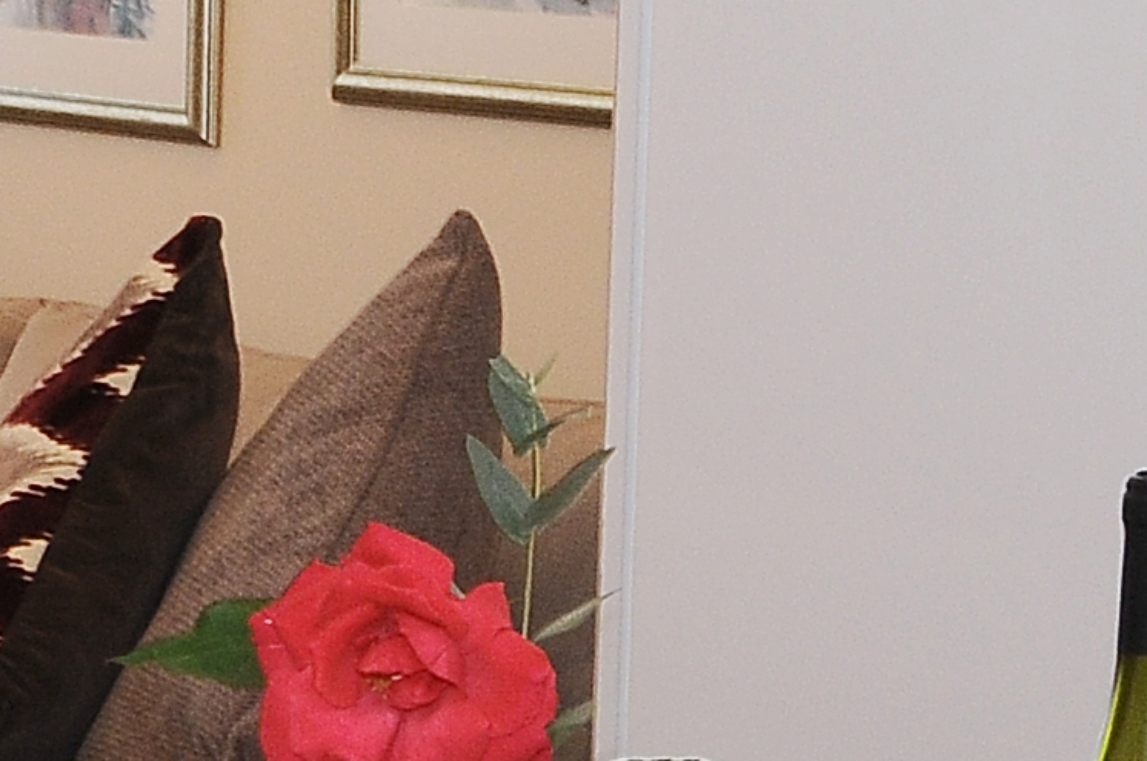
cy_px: 260
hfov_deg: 9.4
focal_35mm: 207
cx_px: -1075
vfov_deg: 6.6
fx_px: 6585
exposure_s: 1/13
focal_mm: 24
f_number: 11
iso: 320
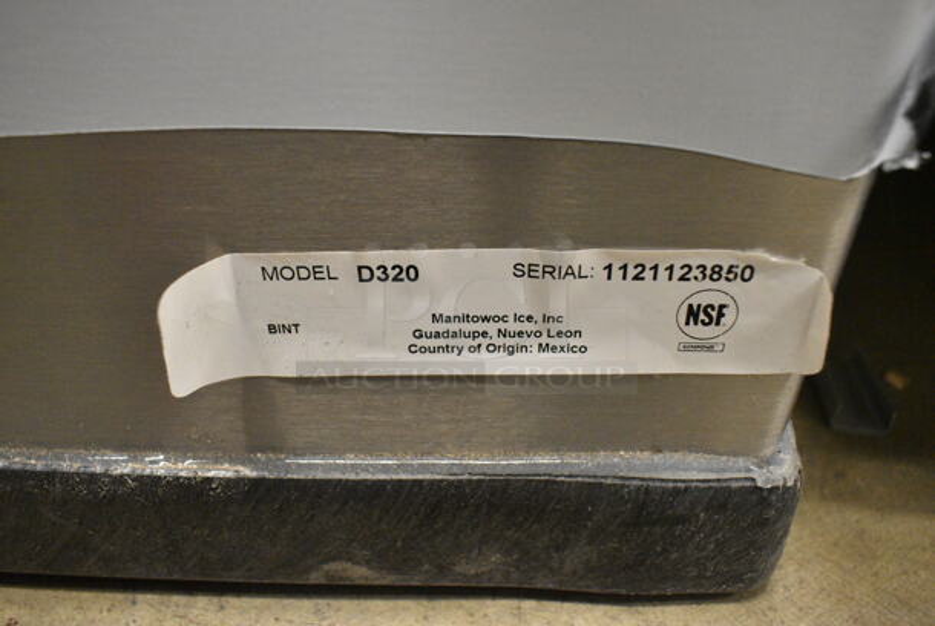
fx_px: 702
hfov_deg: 67.3
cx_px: 468
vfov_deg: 48.0
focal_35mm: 27
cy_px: 313
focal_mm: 18
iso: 6400
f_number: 5.6
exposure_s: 1/125
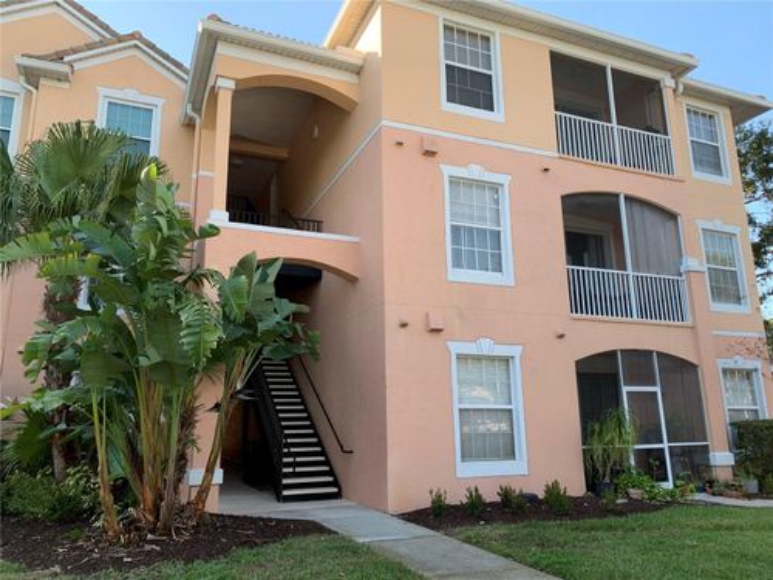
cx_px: 386
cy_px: 290
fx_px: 581
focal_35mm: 26
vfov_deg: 53.1
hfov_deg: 67.3
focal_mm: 4.25
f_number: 1.8
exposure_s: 1/350
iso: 25
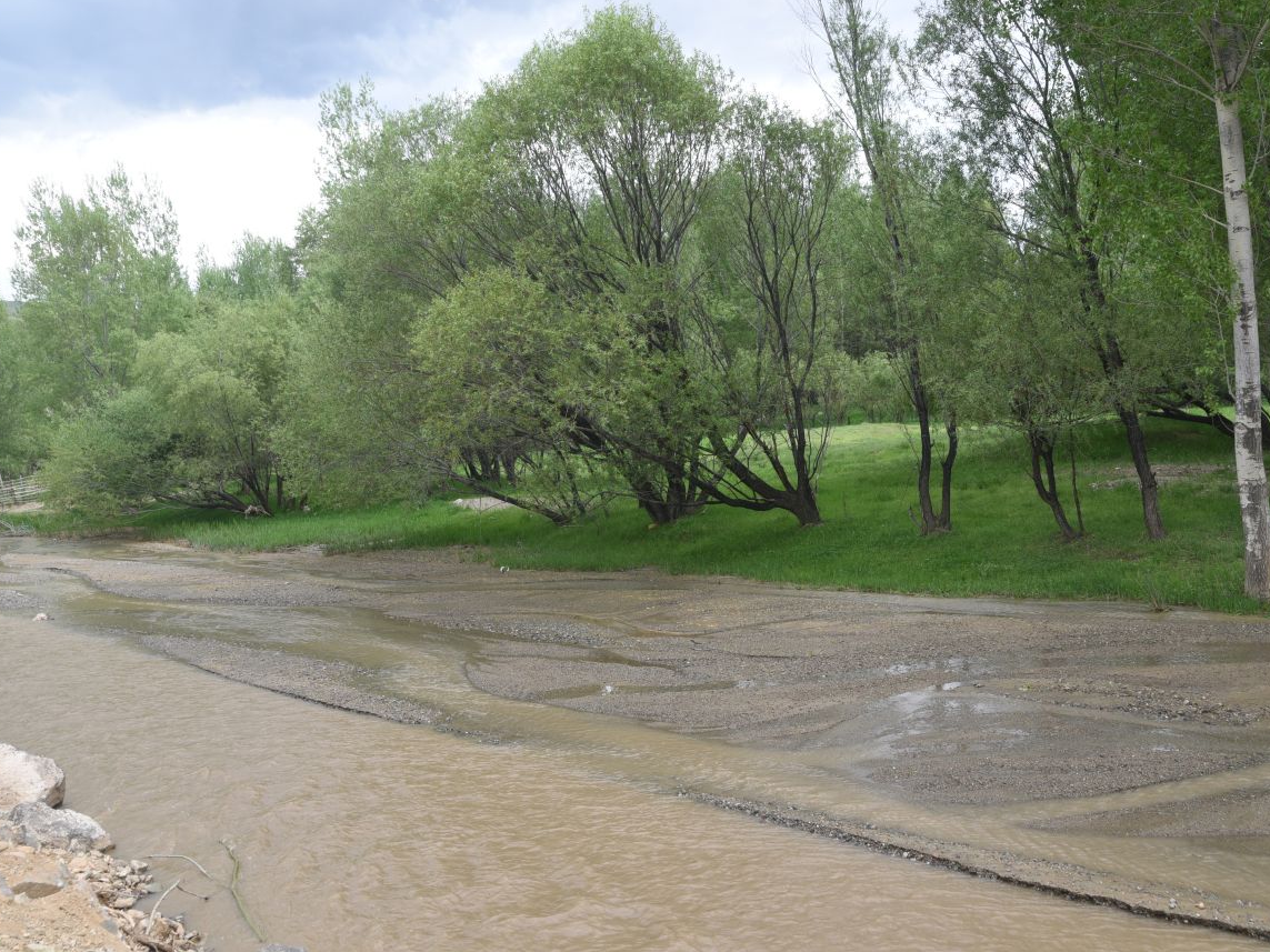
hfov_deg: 52.6
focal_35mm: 35
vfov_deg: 40.7
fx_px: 1284
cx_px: 652
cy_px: 475
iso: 320
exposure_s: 1/125
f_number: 8
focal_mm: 32
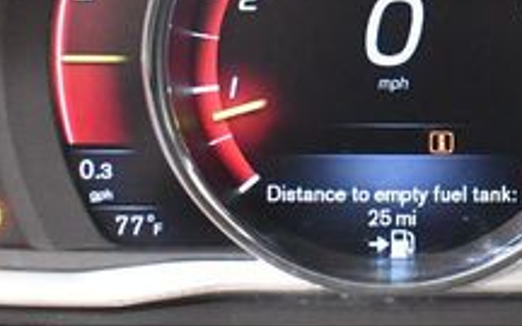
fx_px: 1551
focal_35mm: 109
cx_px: 413
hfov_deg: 18.9
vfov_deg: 11.9
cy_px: 1
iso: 5600
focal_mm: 18
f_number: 3.5
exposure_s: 1/60
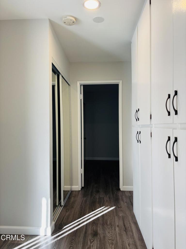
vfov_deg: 67.3
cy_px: 124
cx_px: 93
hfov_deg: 53.1
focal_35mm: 26
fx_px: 186
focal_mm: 5.96
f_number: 1.6
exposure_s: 1/120
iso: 100
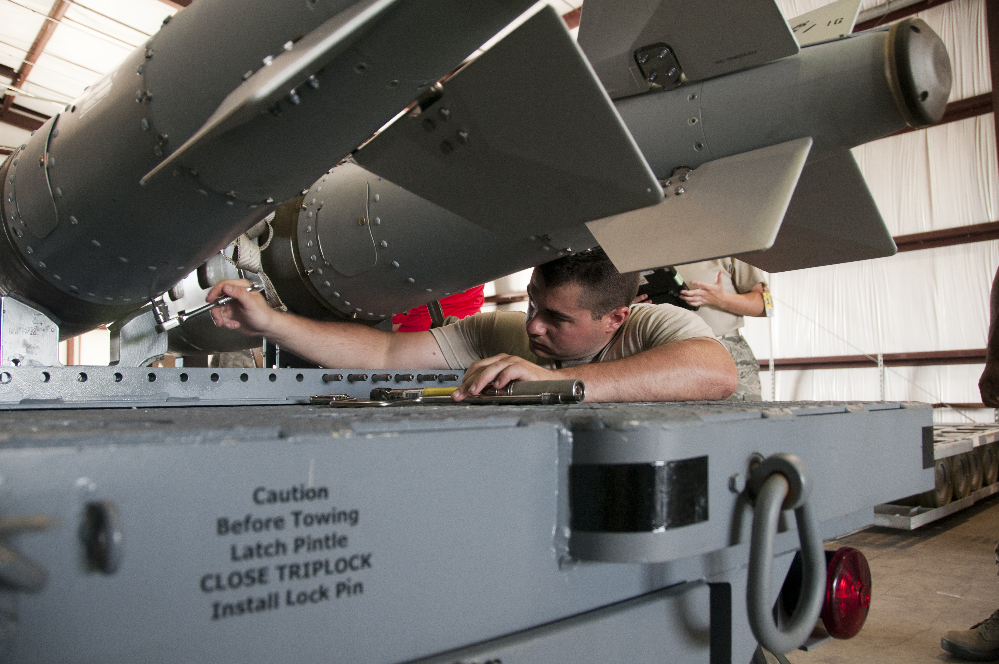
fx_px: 748
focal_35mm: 27
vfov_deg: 47.8
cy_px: 332
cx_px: 500
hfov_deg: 67.4
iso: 500
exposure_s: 1/60
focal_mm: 18
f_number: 3.5
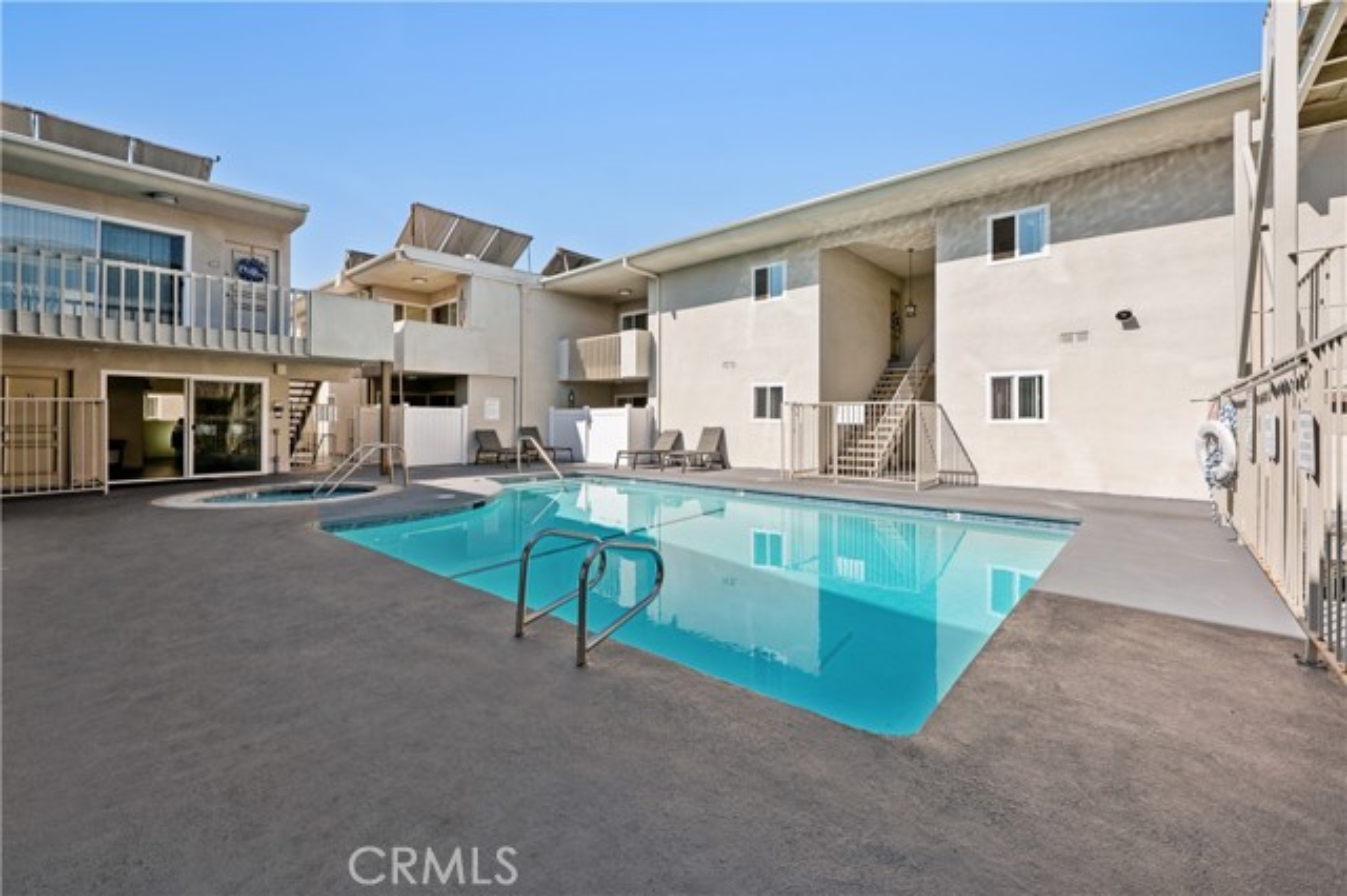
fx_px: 524
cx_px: 674
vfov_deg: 81.1
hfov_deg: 104.3
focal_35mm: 14
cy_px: 448
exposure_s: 1/200
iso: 100
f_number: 9
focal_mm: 14
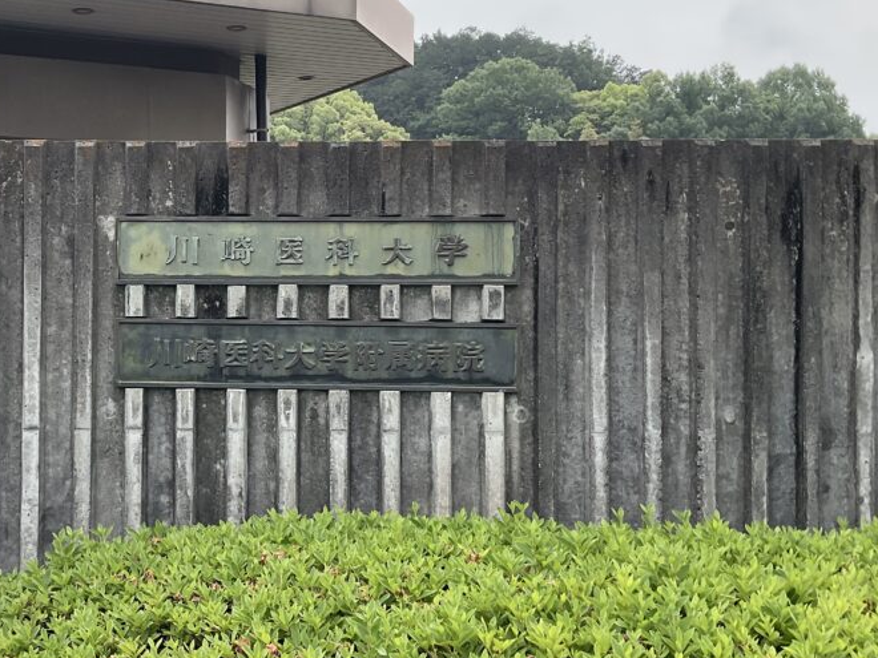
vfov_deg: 32.1
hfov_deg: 41.3
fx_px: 1141
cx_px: 261
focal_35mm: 45
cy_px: 287
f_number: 1.8
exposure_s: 1/898
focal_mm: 3
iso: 16
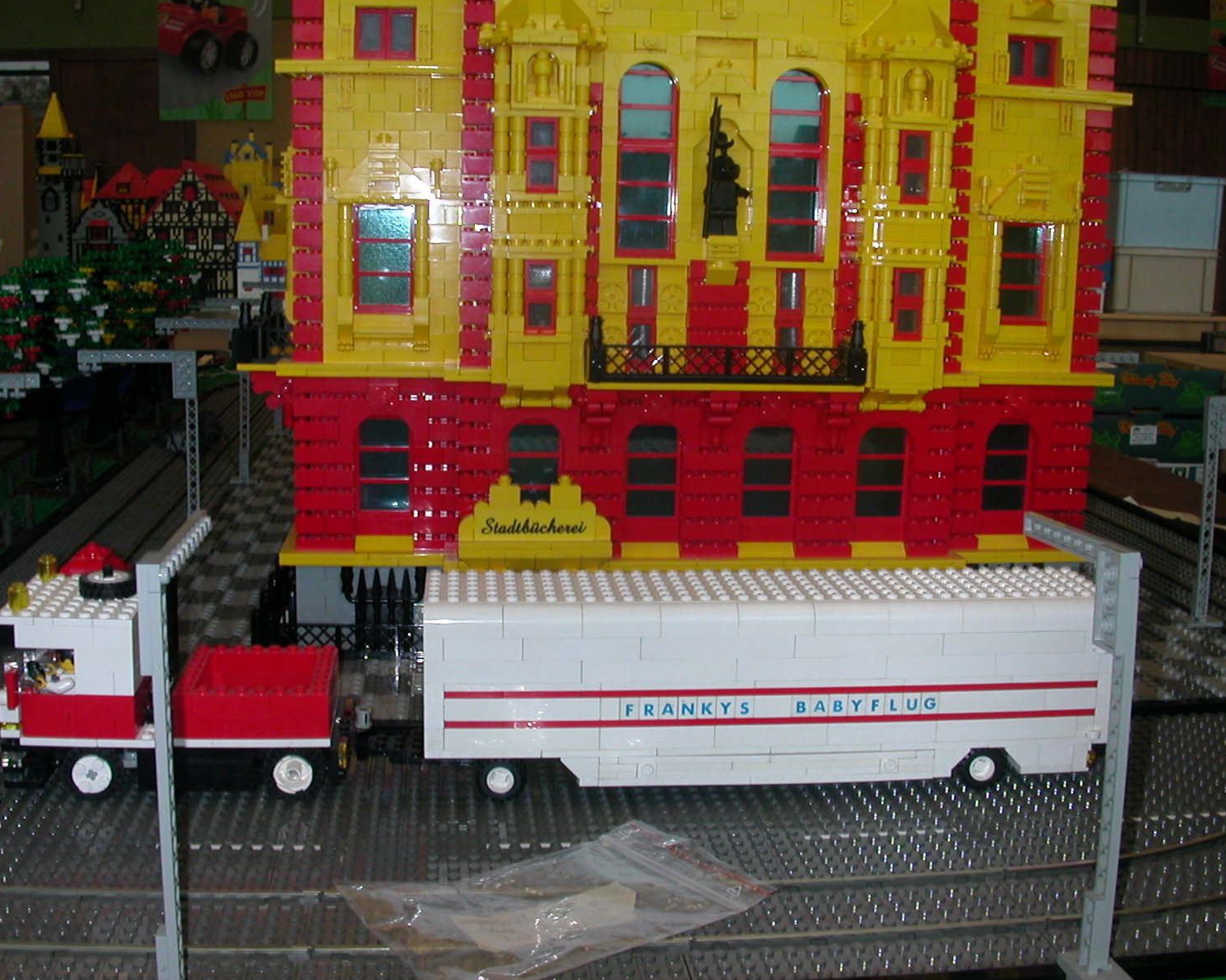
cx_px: 574
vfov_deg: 38.2
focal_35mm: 39
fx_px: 1415
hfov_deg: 46.8
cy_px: 485
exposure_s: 1/30
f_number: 4.5
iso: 100
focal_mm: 5.6
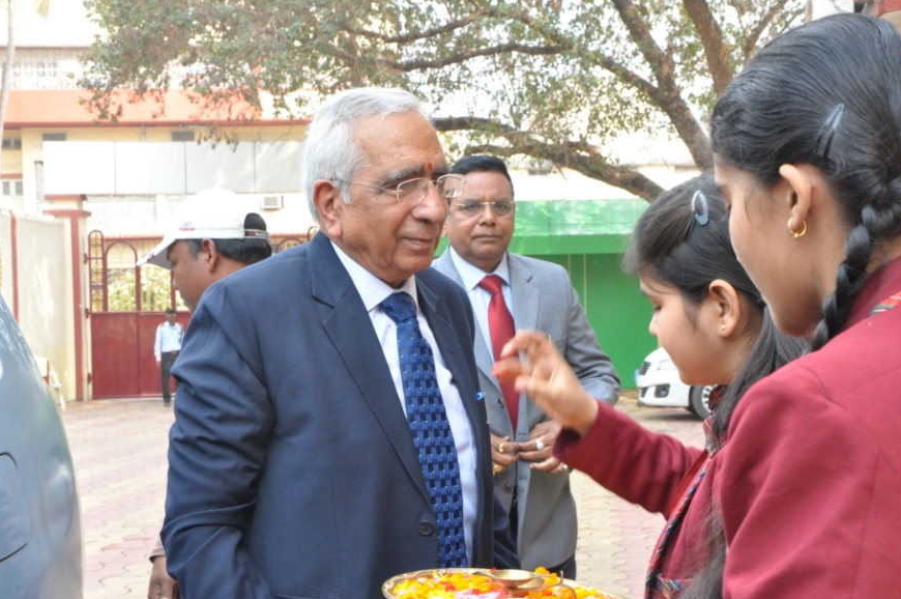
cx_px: 469
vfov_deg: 22.6
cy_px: 333
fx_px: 1500
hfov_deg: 33.4
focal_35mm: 60
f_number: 11
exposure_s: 1/125
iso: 1000
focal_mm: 34
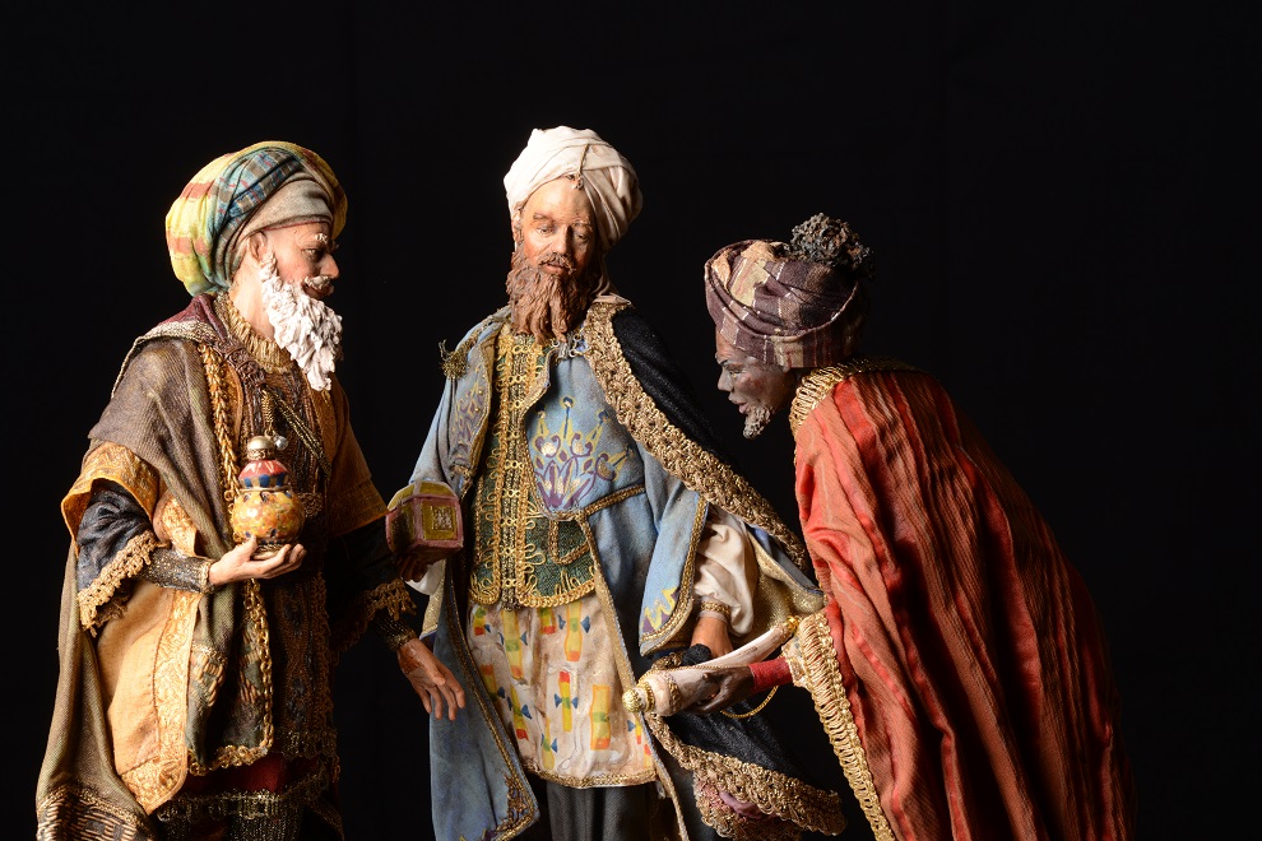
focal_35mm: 106
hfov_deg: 19.3
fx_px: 3716
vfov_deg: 12.9
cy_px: 423
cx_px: 626
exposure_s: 1/100
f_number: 20
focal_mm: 105
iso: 200
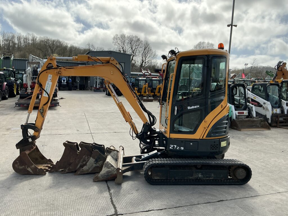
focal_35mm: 28
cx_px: 144
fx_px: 233
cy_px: 108
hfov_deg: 63.4
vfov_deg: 49.7
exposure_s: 1/2141
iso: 25
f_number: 1.8
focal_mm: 3
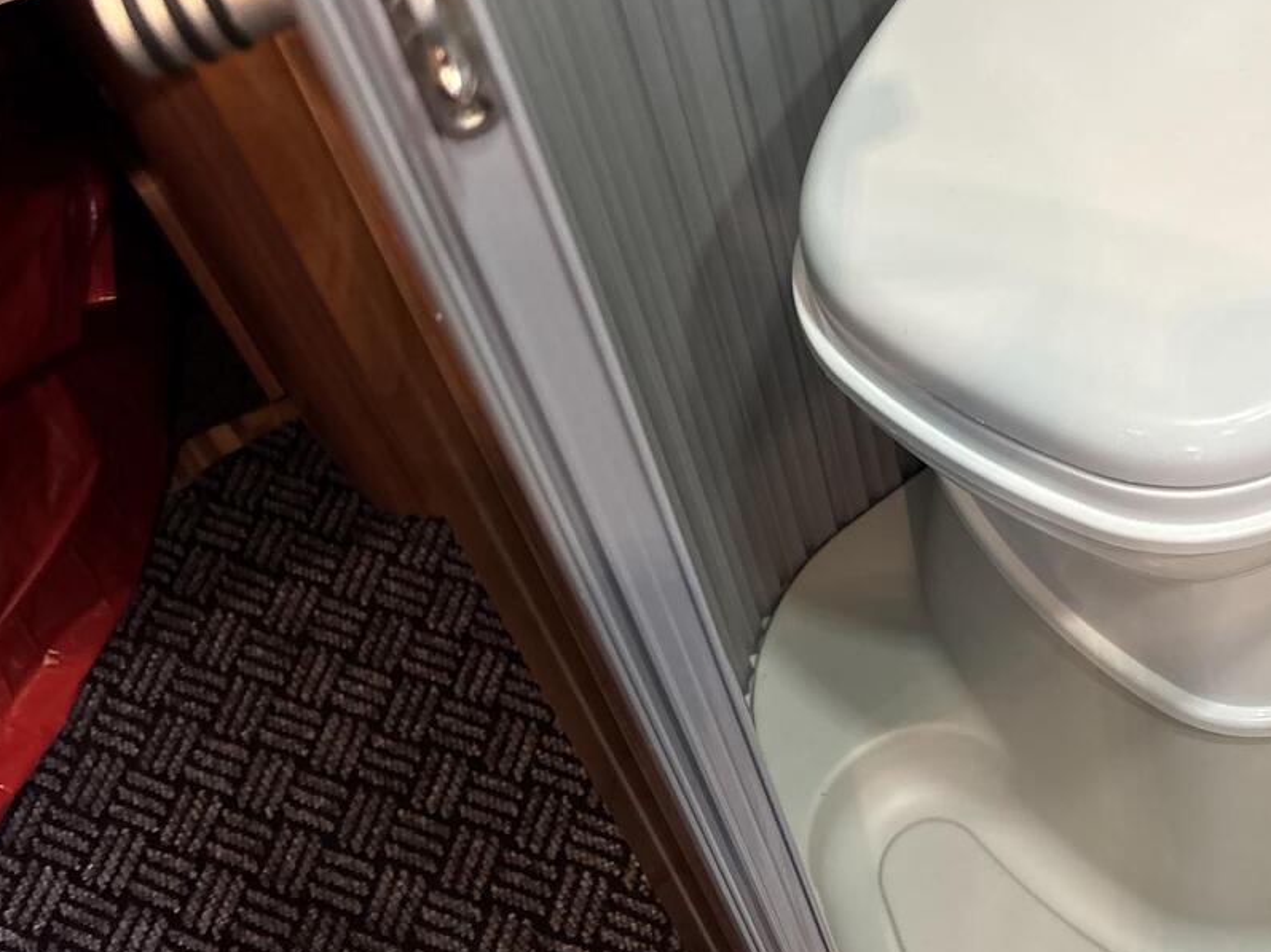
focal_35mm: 47
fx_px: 1725
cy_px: 228
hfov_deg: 38.5
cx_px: 1060
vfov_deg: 30.3
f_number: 1.6
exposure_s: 1/33
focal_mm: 5.96
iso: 400
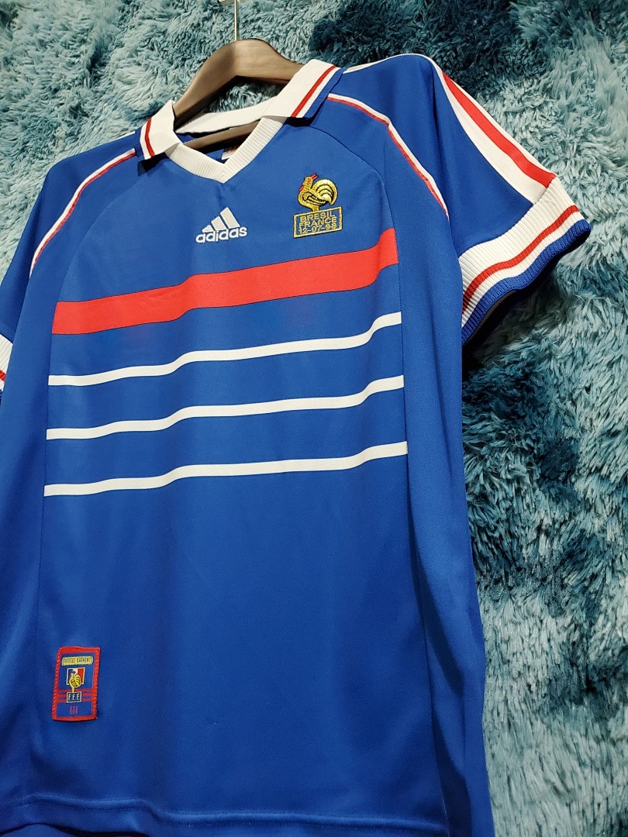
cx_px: 314
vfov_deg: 67.3
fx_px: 629
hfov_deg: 53.1
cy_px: 418
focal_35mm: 26
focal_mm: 4.3
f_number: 1.5
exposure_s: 1/50
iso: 640
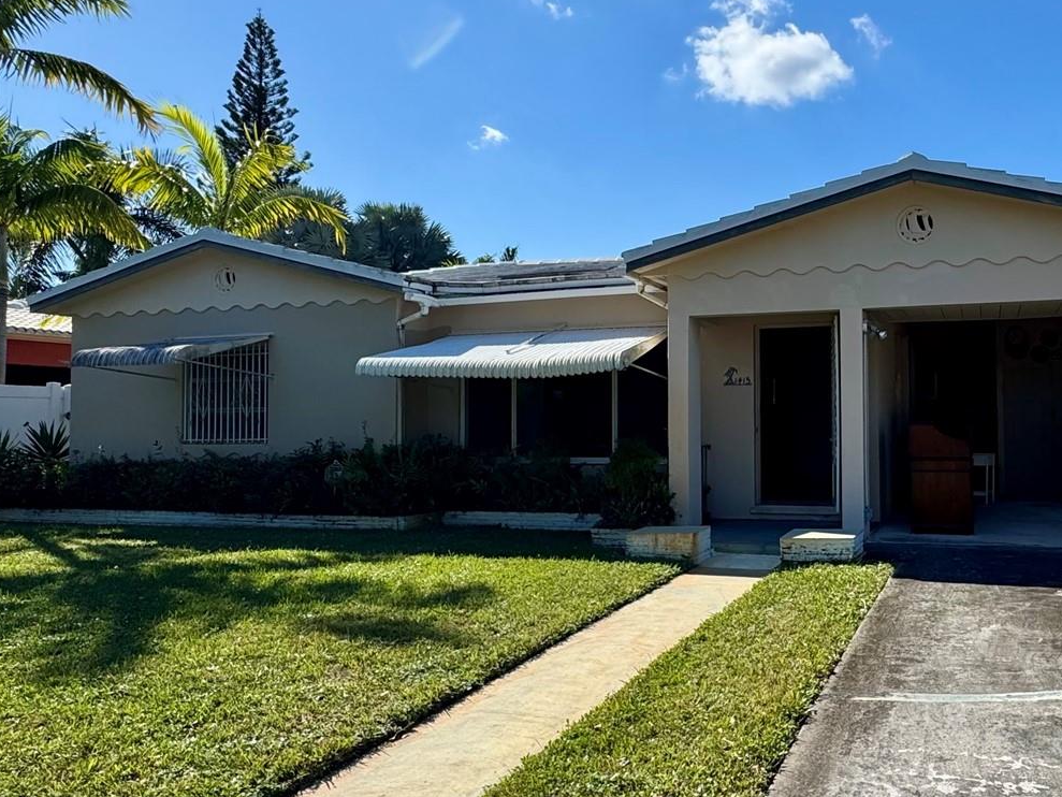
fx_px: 890
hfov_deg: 59.3
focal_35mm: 29
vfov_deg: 48.2
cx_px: 759
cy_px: 387
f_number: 2.2
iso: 50
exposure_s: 1/1832
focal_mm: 2.22
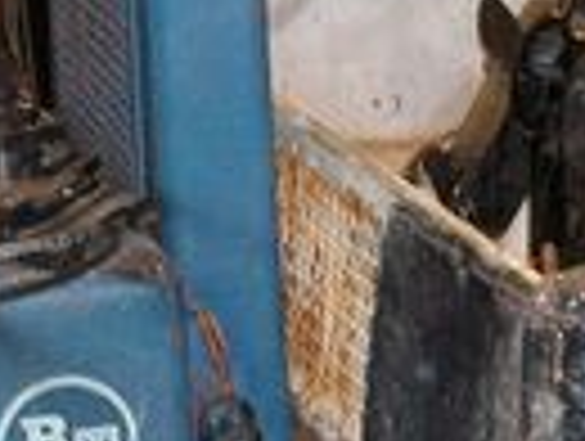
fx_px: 2658
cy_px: 94
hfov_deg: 12.3
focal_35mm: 157
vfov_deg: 9.5
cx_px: 666
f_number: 2.9
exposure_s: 1/40
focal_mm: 5.7
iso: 145
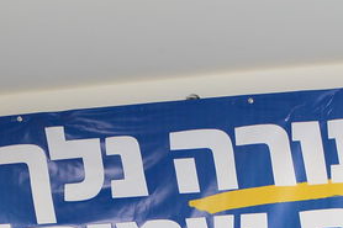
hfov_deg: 13.8
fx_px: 1343
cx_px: 487
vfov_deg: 8.7
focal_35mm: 141
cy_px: 571
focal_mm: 28
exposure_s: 1/80
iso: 1250
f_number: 4.5
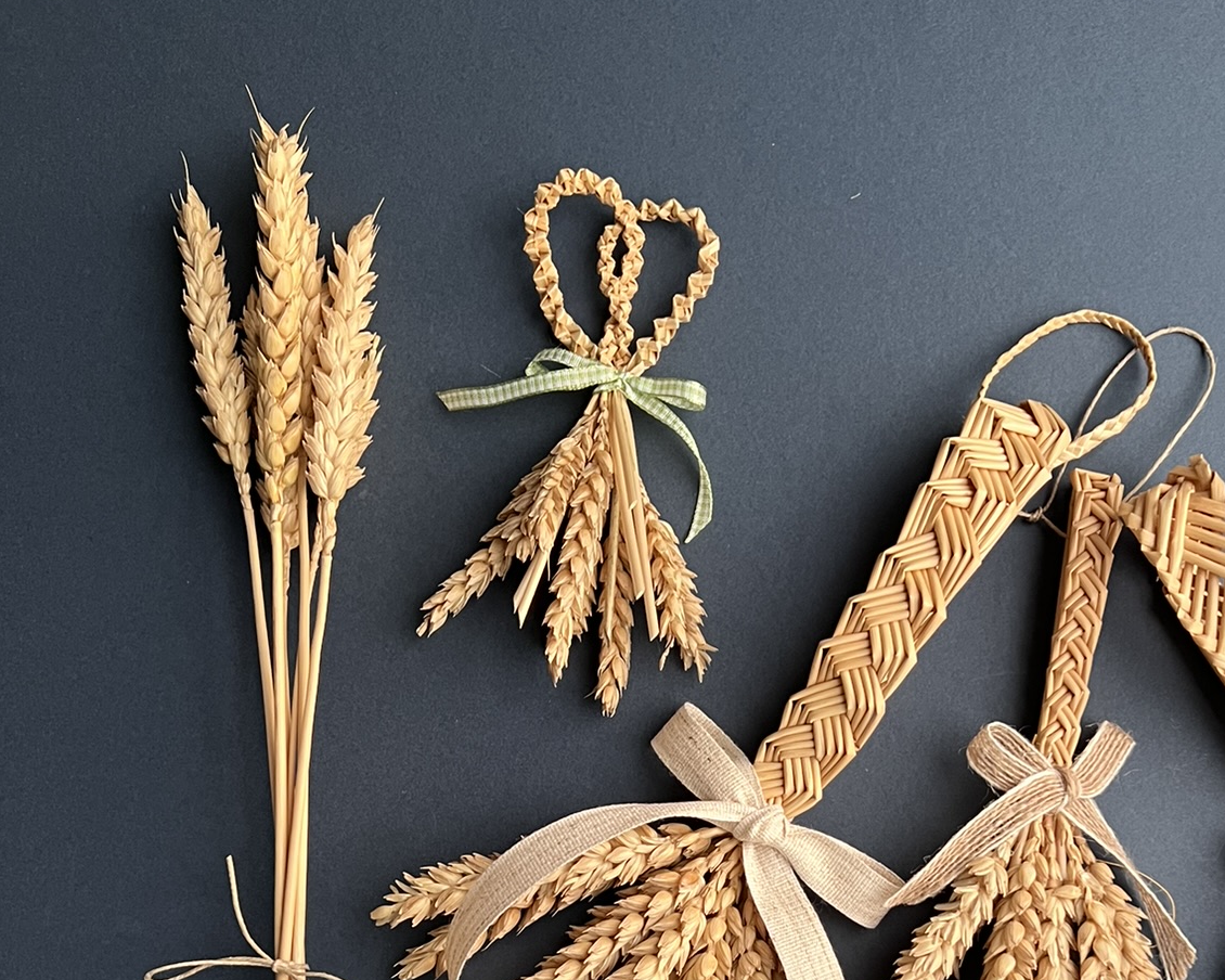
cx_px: 829
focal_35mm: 46
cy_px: 838
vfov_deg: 31.5
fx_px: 1668
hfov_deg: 39.8
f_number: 1.5
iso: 160
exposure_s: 1/60
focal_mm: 5.7
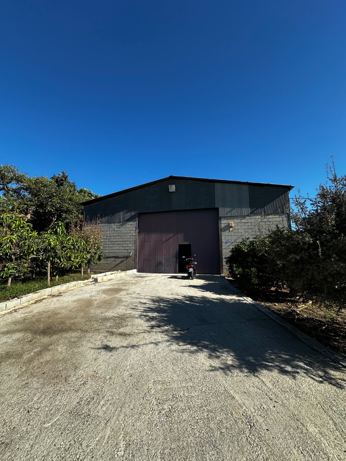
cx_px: 173
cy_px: 230
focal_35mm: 14
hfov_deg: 85.7
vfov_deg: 102.1
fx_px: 187
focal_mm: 2.22
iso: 50
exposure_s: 1/1261
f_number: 2.2
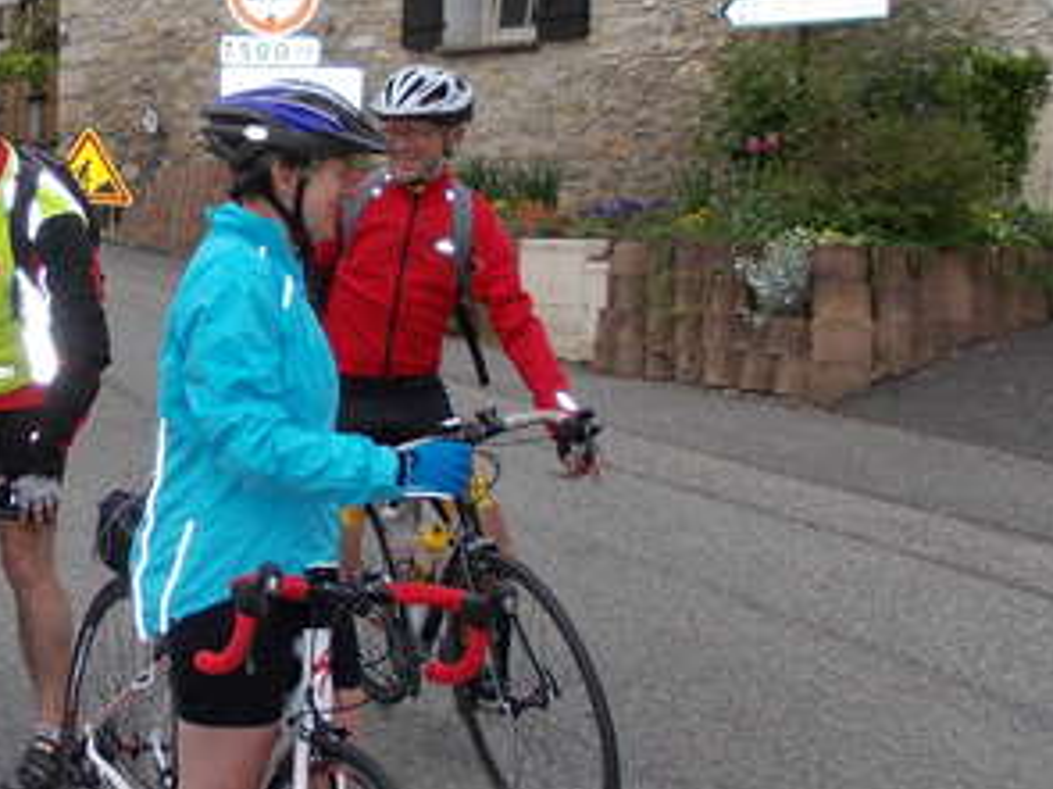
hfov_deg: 31.5
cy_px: 307
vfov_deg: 25.6
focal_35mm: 57
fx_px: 1733
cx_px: 29
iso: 80
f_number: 2.7
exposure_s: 1/400
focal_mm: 4
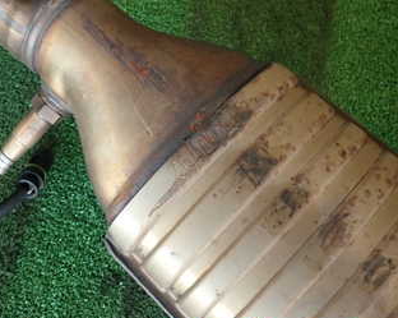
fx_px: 553
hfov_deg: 37.8
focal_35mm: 47
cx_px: 68
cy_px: 63
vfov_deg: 31.2
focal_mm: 4.5
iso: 200
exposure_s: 1/60
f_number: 2
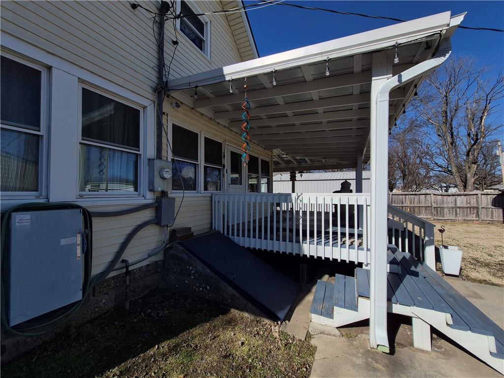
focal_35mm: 13
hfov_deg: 106.2
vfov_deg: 89.9
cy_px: 189
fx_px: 189
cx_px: 252
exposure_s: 1/3296
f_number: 2.2
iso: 40
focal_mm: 1.74
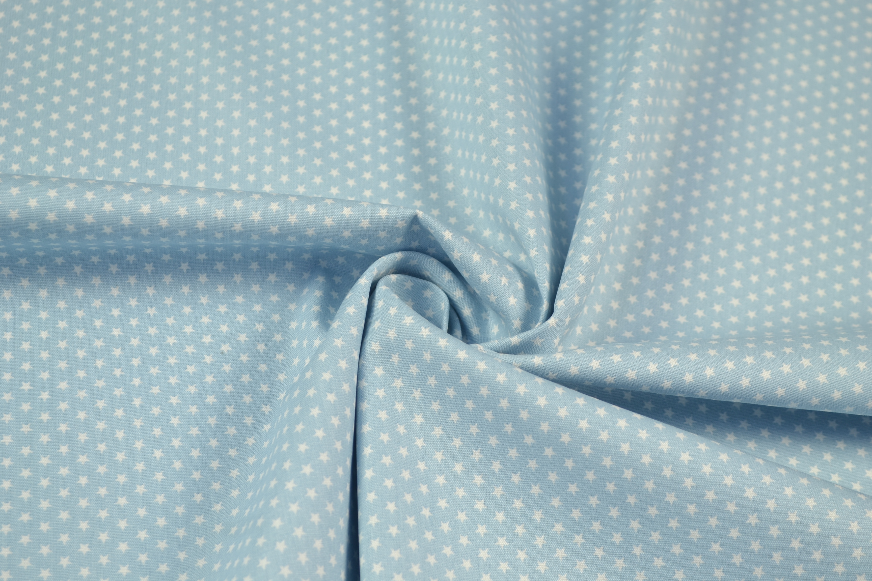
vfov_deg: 18.2
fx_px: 1817
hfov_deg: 27.0
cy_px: 290
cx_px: 436
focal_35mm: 75
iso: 100
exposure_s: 1/15
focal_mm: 50
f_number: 8
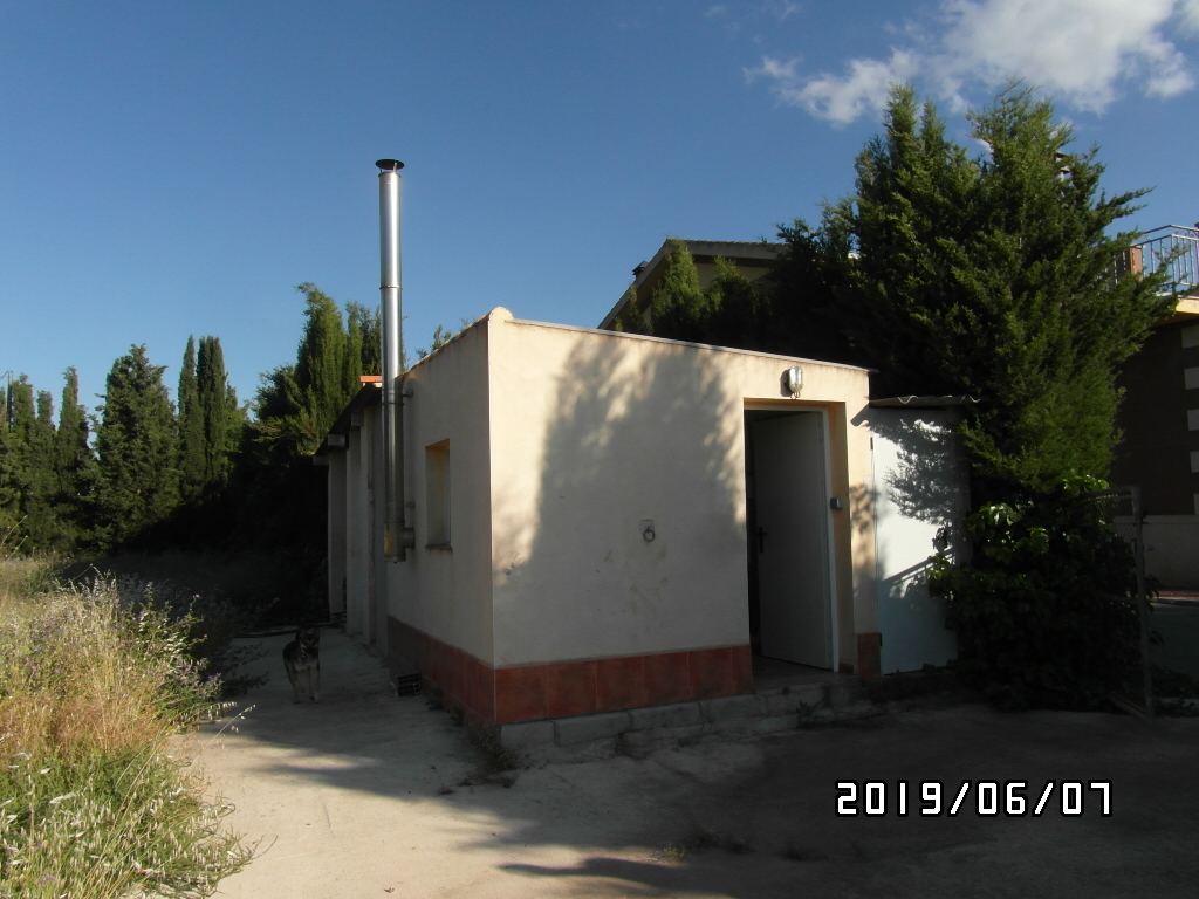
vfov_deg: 56.8
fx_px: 831
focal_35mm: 24
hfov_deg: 71.6
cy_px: 450
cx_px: 600
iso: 80
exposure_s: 1/250
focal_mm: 4
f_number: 6.6
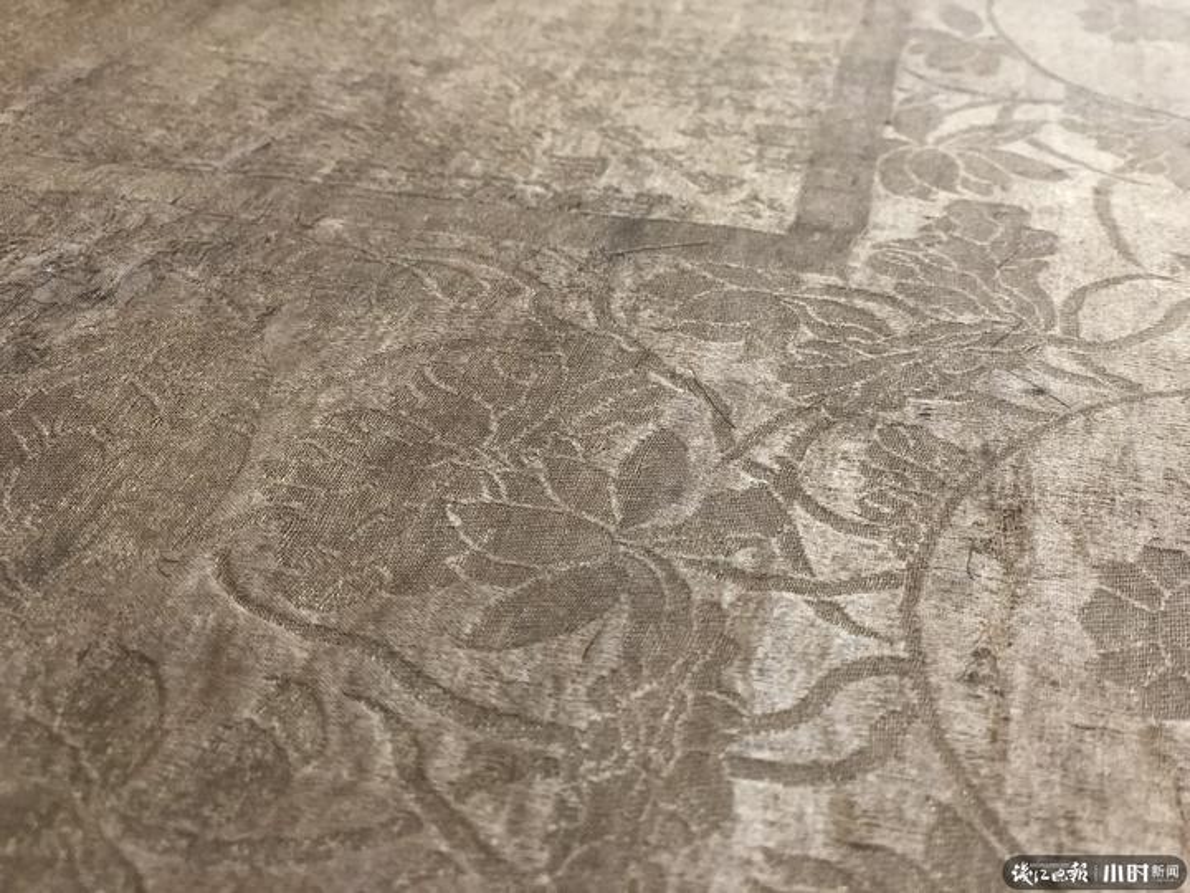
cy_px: 446
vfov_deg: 28.0
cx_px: 595
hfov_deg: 36.8
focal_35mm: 52
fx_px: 1788
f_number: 2.4
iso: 125
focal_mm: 6
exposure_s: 1/25
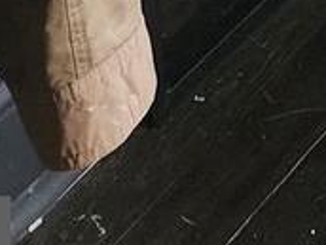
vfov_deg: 5.2
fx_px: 1931
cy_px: -1107
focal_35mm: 205
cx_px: 629
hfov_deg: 9.1
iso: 500
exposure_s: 1/30
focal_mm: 6.4
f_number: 1.8
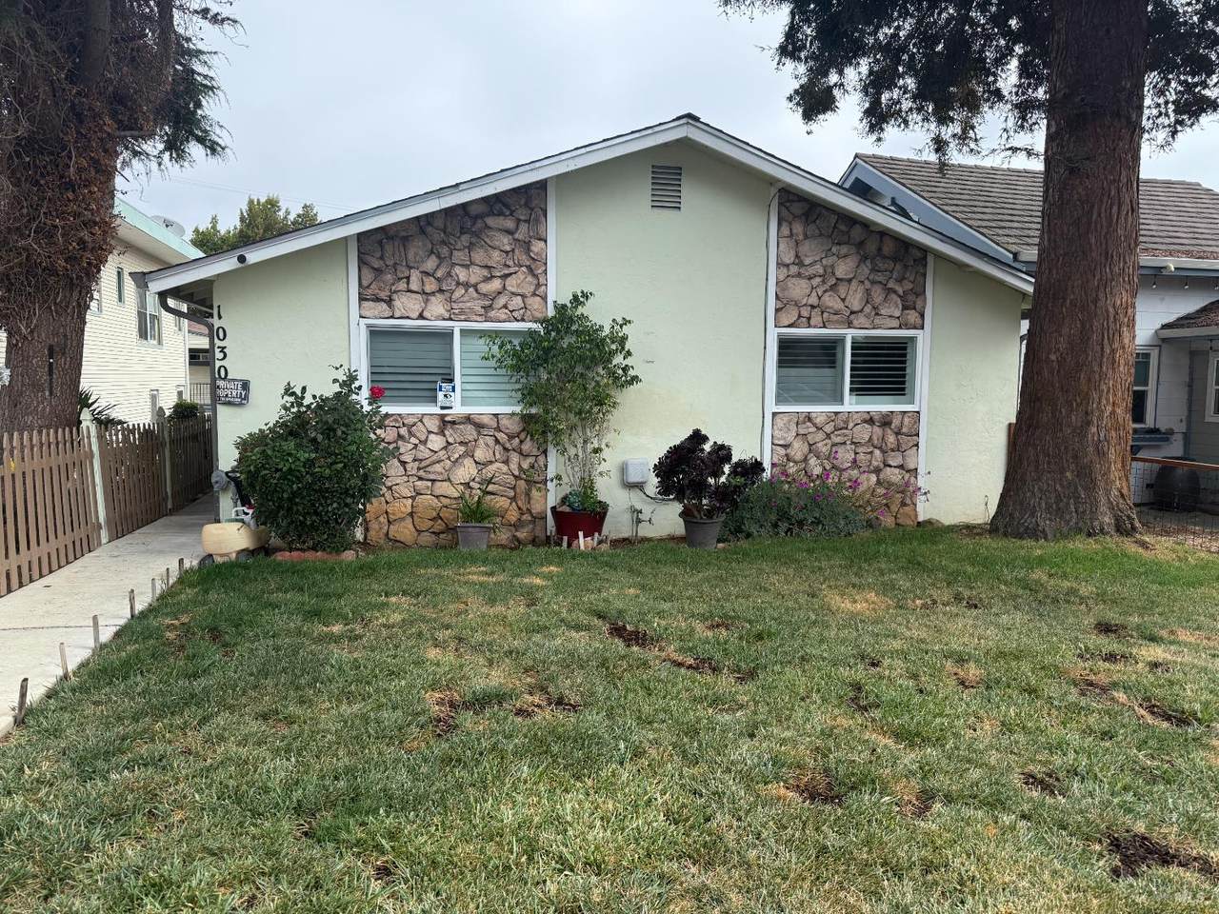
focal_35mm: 24
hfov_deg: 71.6
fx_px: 845
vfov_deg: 56.8
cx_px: 610
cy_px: 457
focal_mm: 6.76
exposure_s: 1/2611
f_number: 1.78
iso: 100
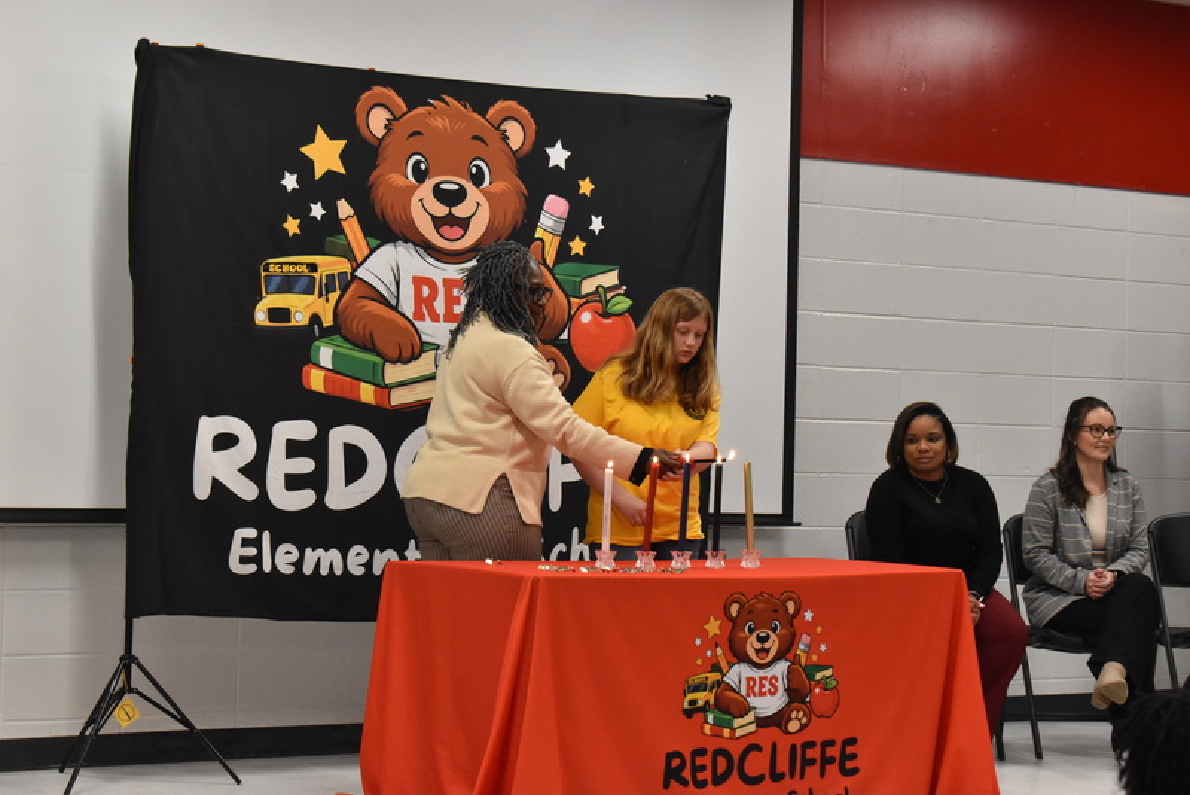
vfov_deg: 16.6
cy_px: 398
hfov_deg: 24.6
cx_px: 595
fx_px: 2728
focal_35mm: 82
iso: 2800
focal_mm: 55
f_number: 7.1
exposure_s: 1/100
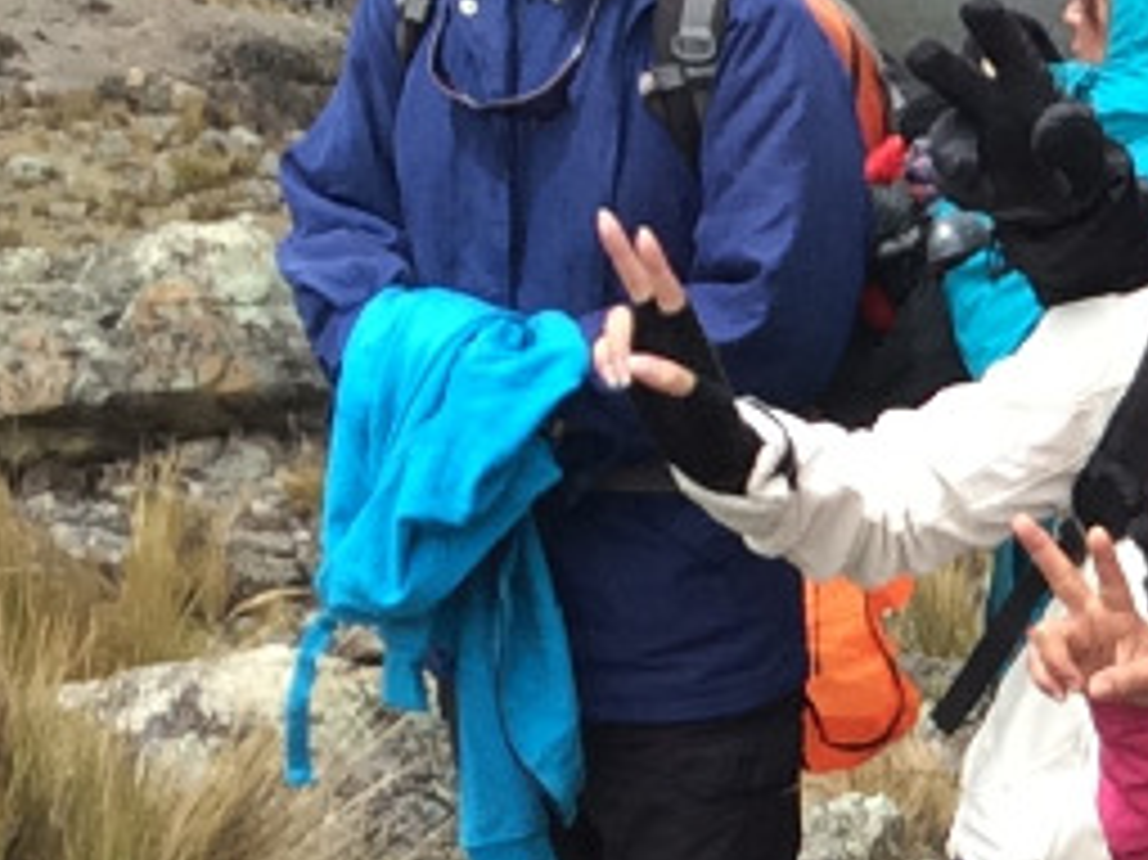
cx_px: 1596
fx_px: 2950
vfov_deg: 16.2
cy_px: 860
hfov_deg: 19.8
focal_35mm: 89
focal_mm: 2.15
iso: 50
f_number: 2.4
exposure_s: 1/712
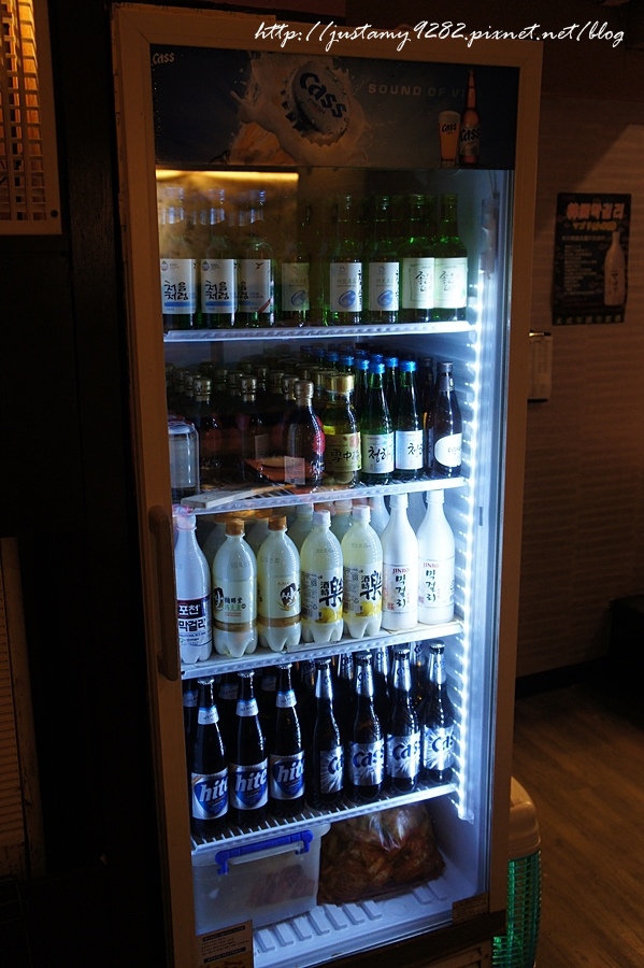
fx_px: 927
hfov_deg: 38.3
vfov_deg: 55.1
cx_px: 322
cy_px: 484
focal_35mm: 34
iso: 800
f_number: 4
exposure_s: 1/40
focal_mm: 23
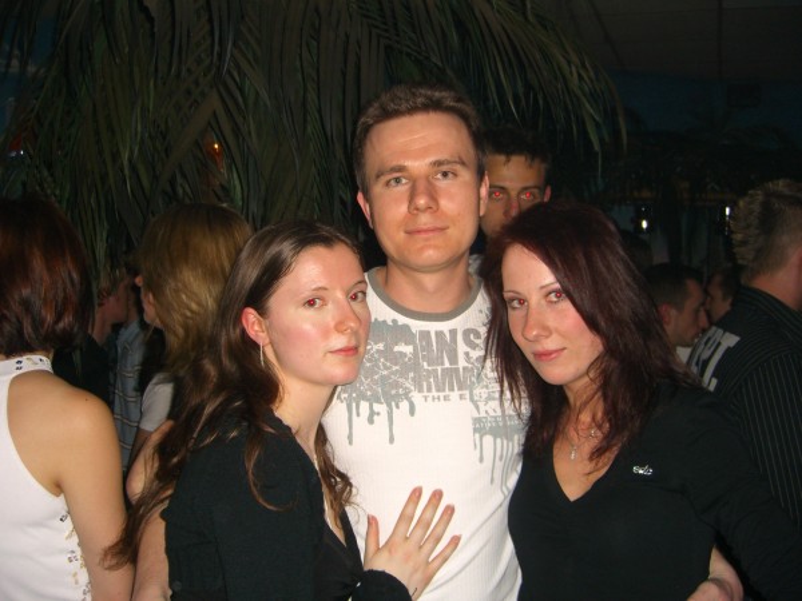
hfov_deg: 49.0
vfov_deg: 37.7
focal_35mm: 38
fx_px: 880
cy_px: 300
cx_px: 401
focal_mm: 7.9
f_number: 2.8
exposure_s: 1/60
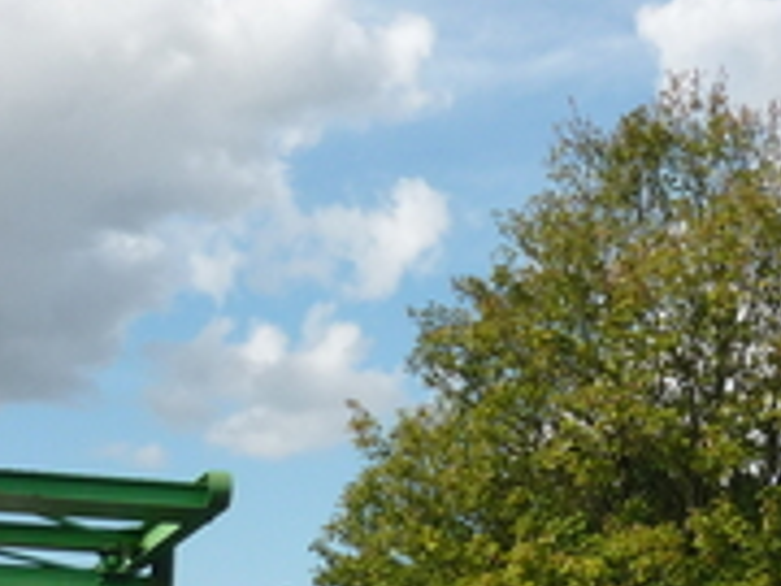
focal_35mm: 110
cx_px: 612
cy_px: 395
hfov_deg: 17.7
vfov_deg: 13.4
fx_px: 2482
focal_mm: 5.5
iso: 100
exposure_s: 1/200
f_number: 8
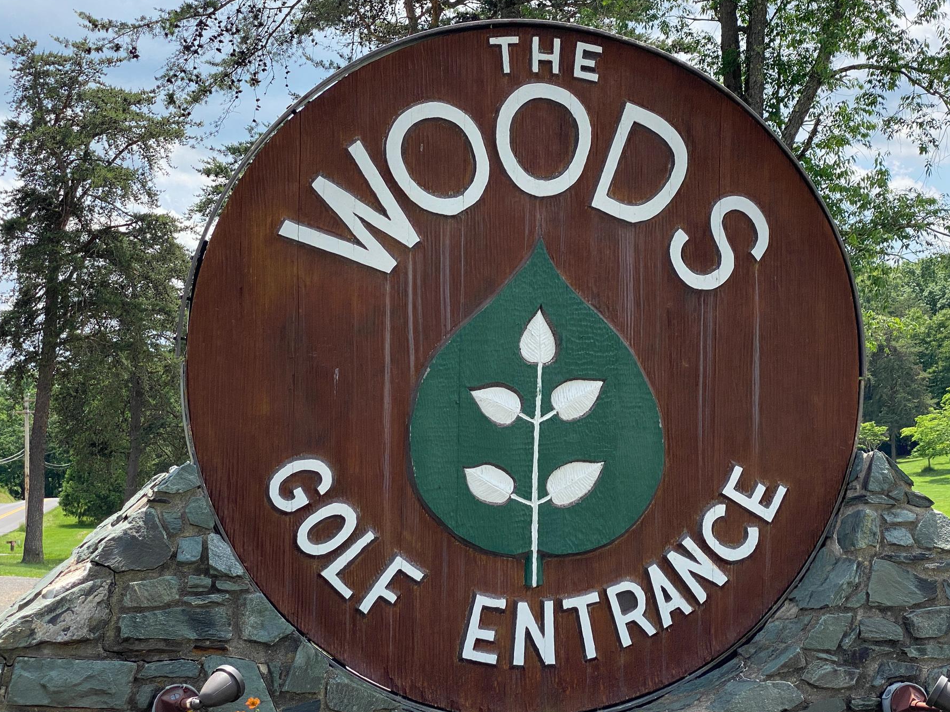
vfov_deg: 24.4
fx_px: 1647
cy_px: 369
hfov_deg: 32.1
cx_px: 535
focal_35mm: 60
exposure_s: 1/1332
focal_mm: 6
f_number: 2
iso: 20
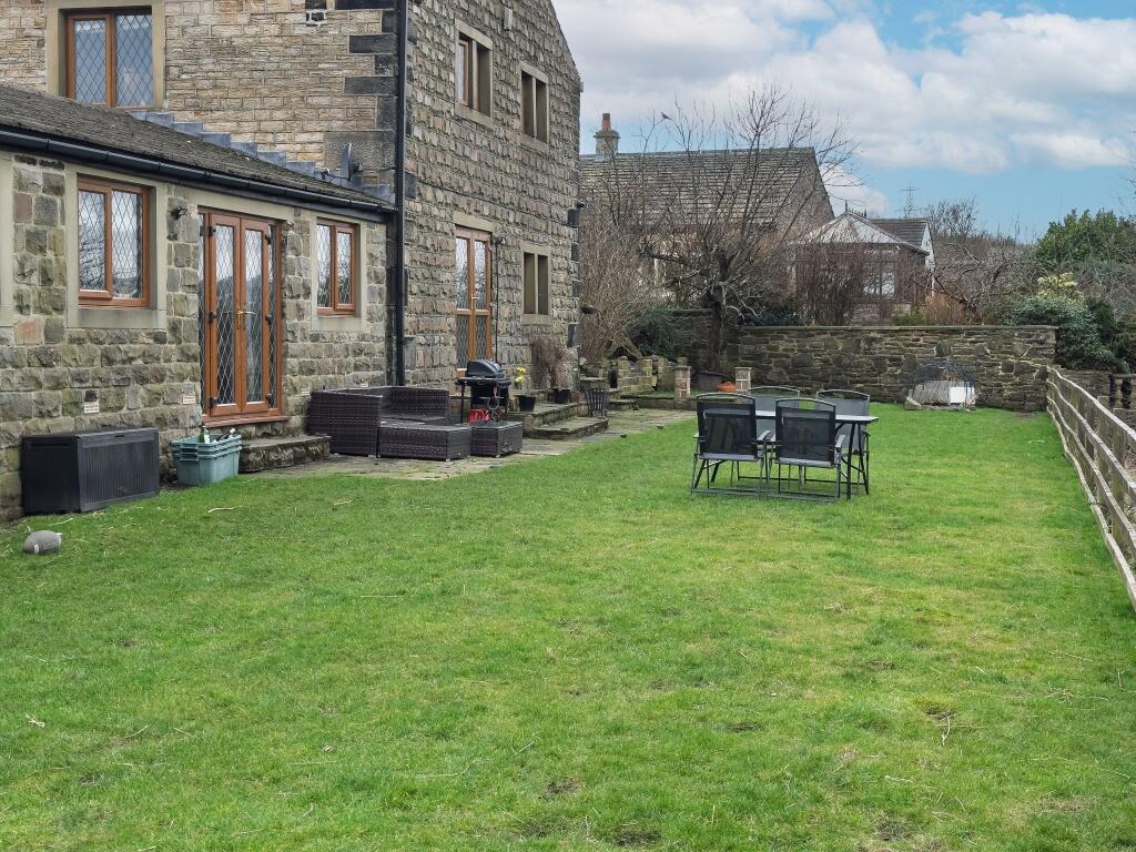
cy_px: 426
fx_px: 1575
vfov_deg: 30.3
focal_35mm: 48
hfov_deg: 39.7
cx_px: 568
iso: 80
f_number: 1.8
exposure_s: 1/160
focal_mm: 6.86
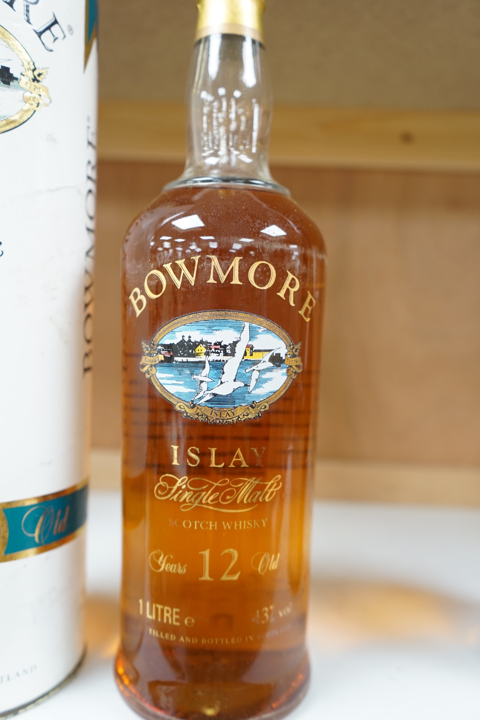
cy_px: 360
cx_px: 240
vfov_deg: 63.7
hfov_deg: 45.0
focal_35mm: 29
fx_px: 580
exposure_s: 1/60
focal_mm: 29
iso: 1000
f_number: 3.5
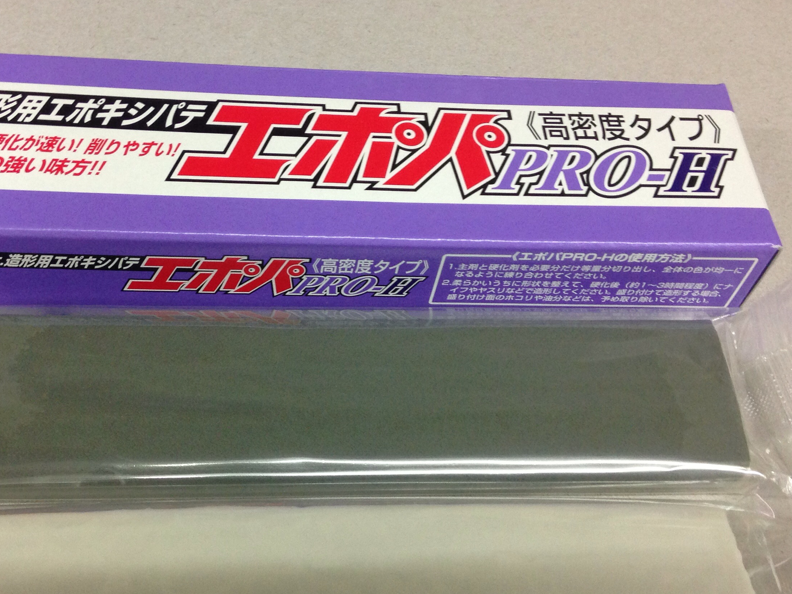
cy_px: 363
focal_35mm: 49
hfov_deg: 38.8
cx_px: 320
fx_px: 1121
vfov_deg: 29.6
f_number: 2.4
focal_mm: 4.13
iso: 125
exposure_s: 1/20
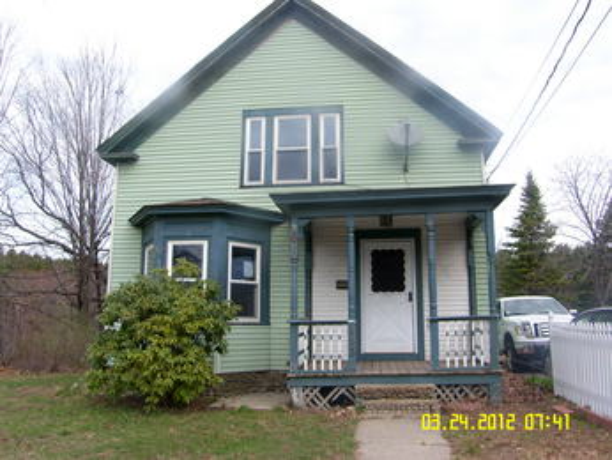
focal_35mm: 28
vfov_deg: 49.8
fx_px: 495
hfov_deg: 63.4
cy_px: 230
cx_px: 306
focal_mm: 7.4
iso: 50
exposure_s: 1/125
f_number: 5
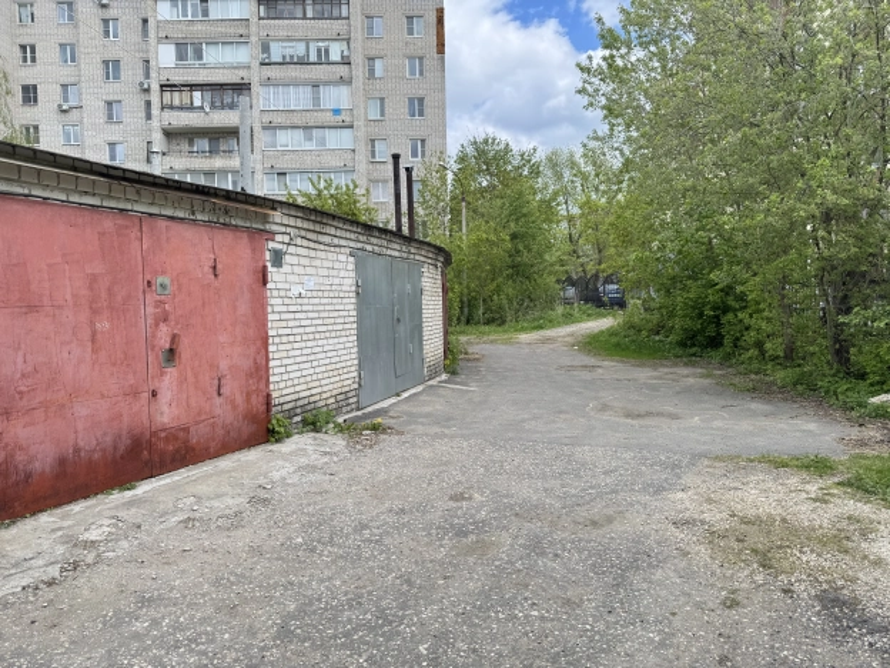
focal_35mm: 24
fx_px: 617
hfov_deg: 71.6
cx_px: 445
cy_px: 334
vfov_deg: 56.8
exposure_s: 1/1339
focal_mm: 6.76
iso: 80
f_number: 1.78
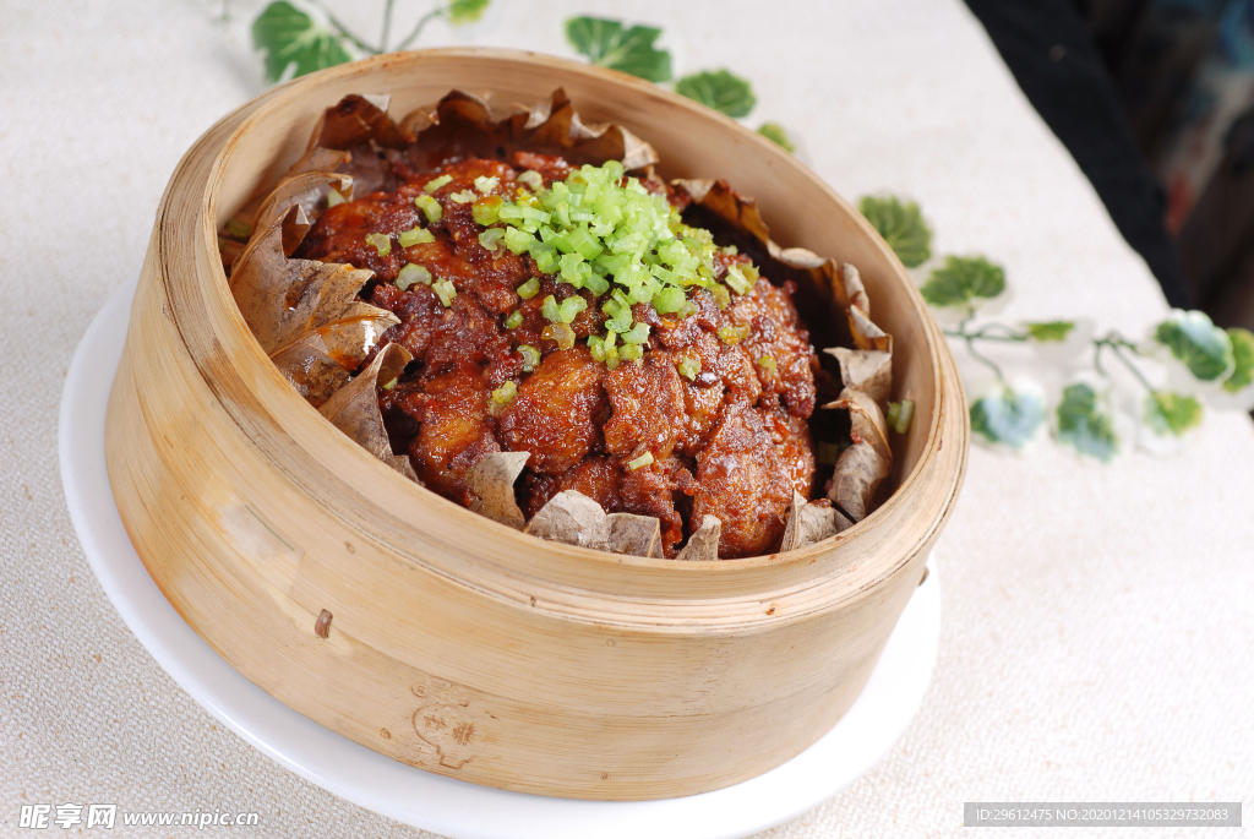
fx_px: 3138
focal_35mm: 90
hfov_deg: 22.6
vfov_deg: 15.2
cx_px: 627
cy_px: 420
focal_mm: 60
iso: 100
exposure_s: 1/160
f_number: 5.6
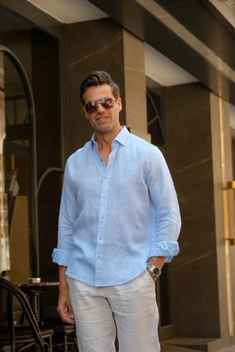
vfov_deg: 24.5
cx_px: 118
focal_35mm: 83
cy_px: 176
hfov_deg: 16.5
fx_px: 813
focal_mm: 55
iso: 400
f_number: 2.8
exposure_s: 1/250
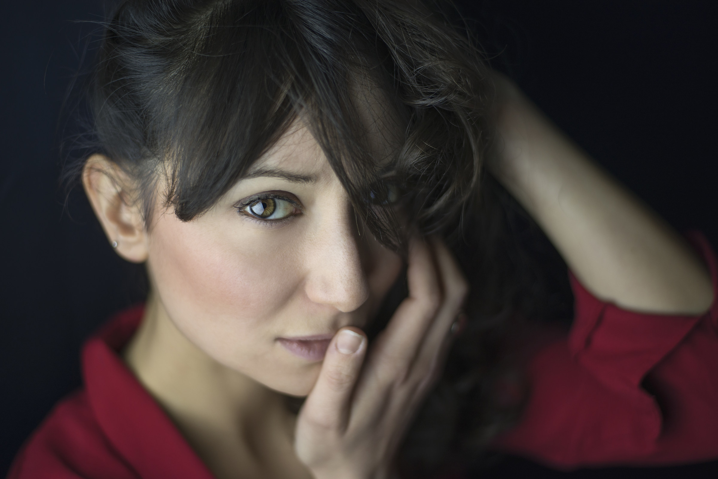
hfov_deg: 39.6
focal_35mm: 50
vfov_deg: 27.0
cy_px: 240
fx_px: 998
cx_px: 359
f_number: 1.8
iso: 250
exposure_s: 1/1000
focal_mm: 50
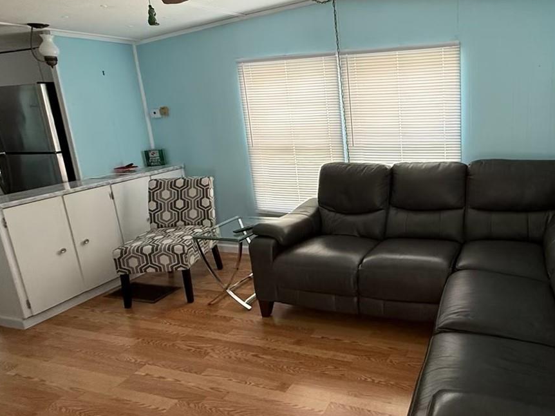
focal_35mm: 26
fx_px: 417
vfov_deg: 53.0
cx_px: 398
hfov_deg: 64.3
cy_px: 191
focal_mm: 2.22
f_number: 2.2
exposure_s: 1/99
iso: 160
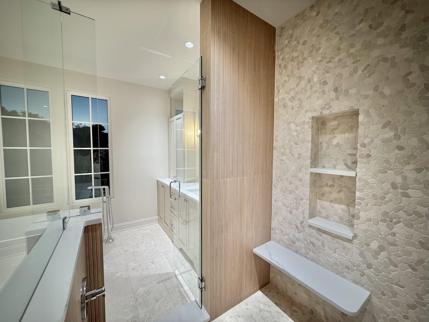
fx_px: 174
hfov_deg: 102.1
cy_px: 161
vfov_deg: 85.7
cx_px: 214
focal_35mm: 14
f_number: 2.2
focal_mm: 2.22
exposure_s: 1/120
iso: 125
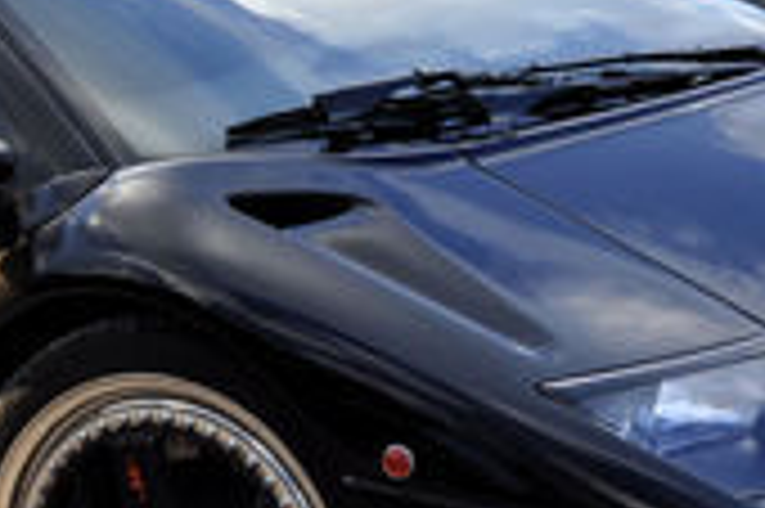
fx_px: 3246
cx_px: 50
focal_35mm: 153
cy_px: 137
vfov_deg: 8.9
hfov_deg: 13.3
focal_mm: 27
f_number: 6.3
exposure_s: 1/160
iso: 250
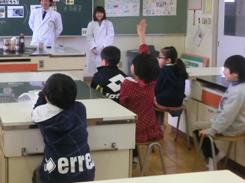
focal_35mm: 65
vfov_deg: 22.3
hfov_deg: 28.8
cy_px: 40
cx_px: 32
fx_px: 460
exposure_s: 1/60
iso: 400
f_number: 3.9
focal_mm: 6.61
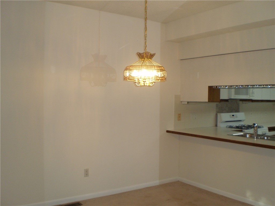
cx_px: 138
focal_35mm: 36
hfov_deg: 51.4
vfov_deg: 39.7
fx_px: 286
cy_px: 103
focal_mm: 6.3
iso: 125
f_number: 3.1
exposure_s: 1/30
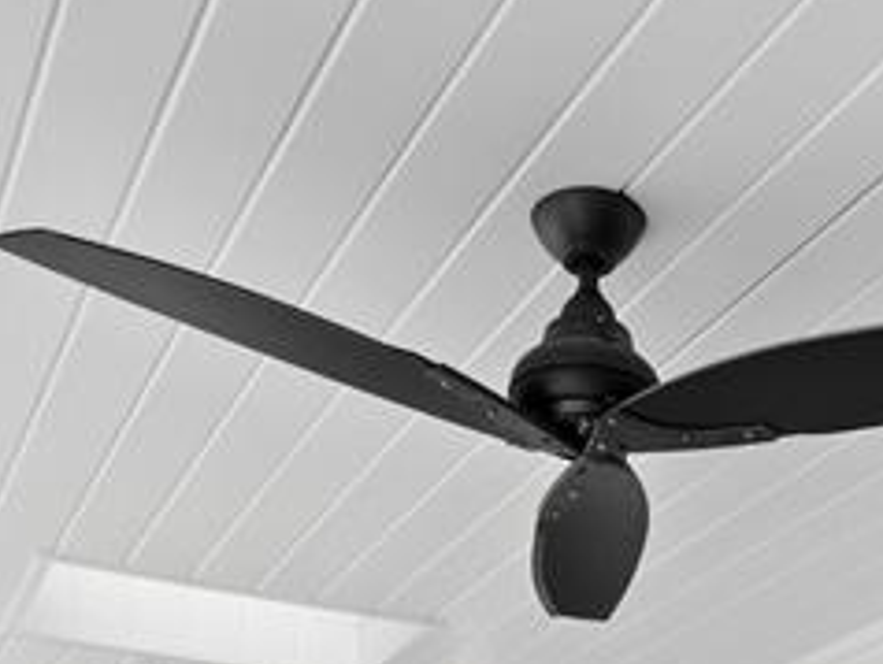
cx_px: 735
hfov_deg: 31.1
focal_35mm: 60
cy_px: 1135
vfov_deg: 19.4
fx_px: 1532
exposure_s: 1/6
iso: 320
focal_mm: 7
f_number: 13
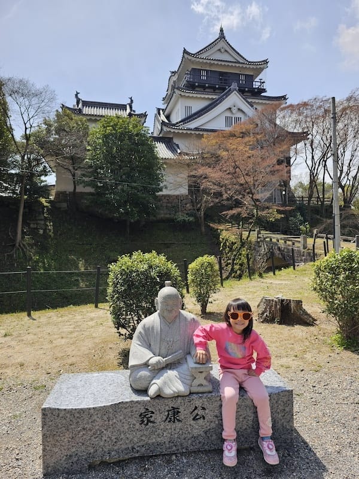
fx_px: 318
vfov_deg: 73.9
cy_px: 240
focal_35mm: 23
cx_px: 180
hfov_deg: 58.9
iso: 10
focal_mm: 6.3
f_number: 1.7
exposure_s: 1/556
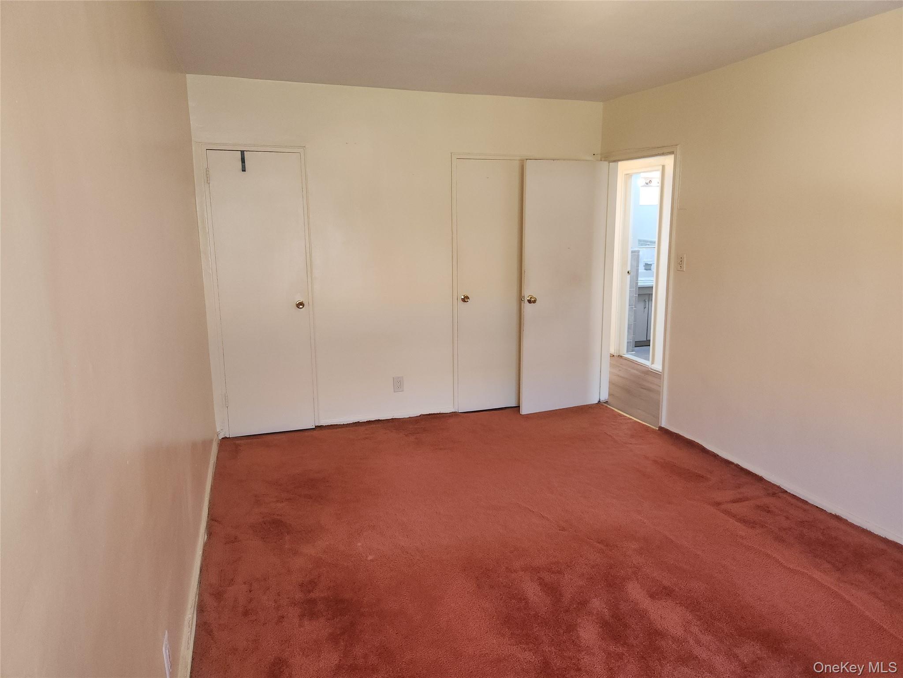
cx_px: 452
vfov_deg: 58.9
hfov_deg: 73.9
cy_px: 339
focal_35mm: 23
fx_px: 600
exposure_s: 1/40
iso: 125
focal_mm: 5.4
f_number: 1.8
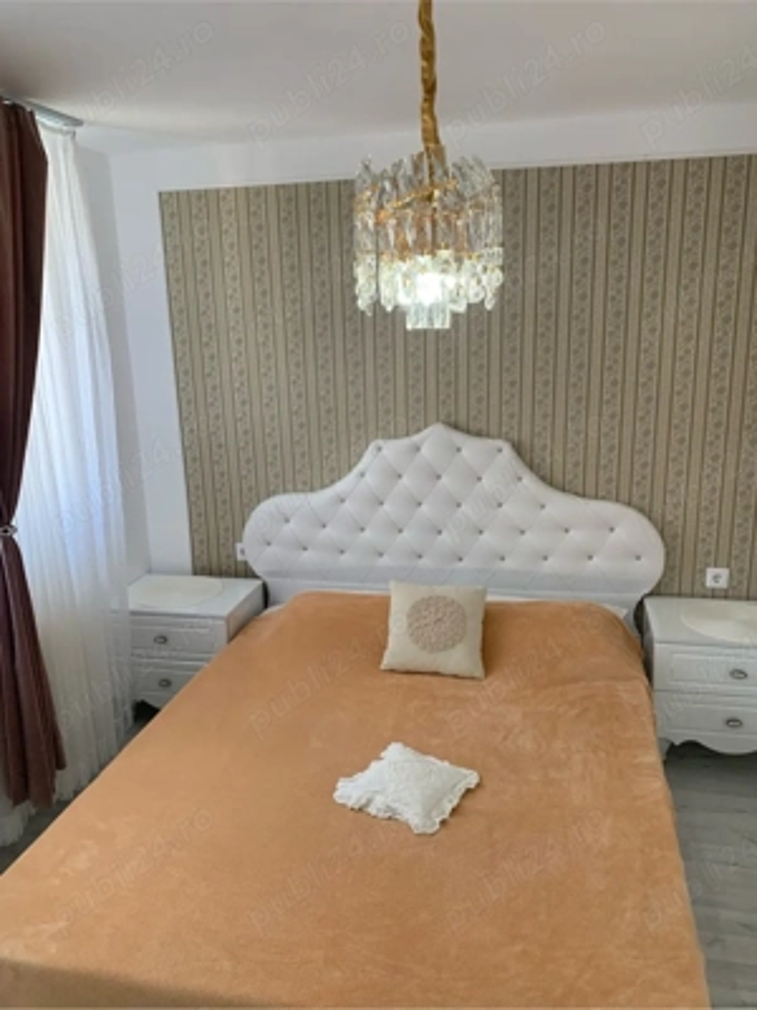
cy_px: 505
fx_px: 758
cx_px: 378
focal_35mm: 26
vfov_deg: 67.3
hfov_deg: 53.1
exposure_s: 1/121
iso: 80
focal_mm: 4.25
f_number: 1.8
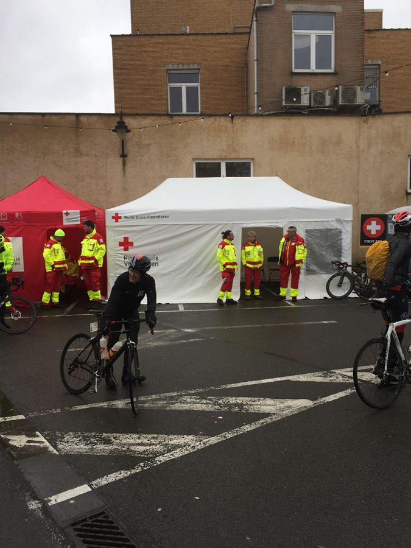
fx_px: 459
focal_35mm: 29
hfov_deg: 48.2
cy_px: 274
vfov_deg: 61.7
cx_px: 206
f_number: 2.2
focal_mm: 4.15
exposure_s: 1/302
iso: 32
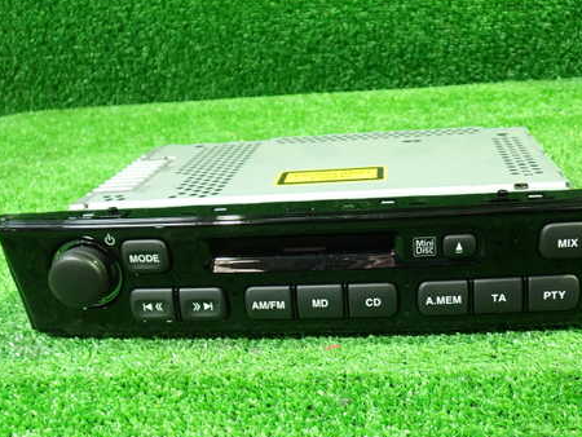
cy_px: 251
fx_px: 673
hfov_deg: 46.7
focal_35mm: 40
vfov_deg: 35.9
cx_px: 321
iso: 800
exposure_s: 1/25
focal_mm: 5.4
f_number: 2.3
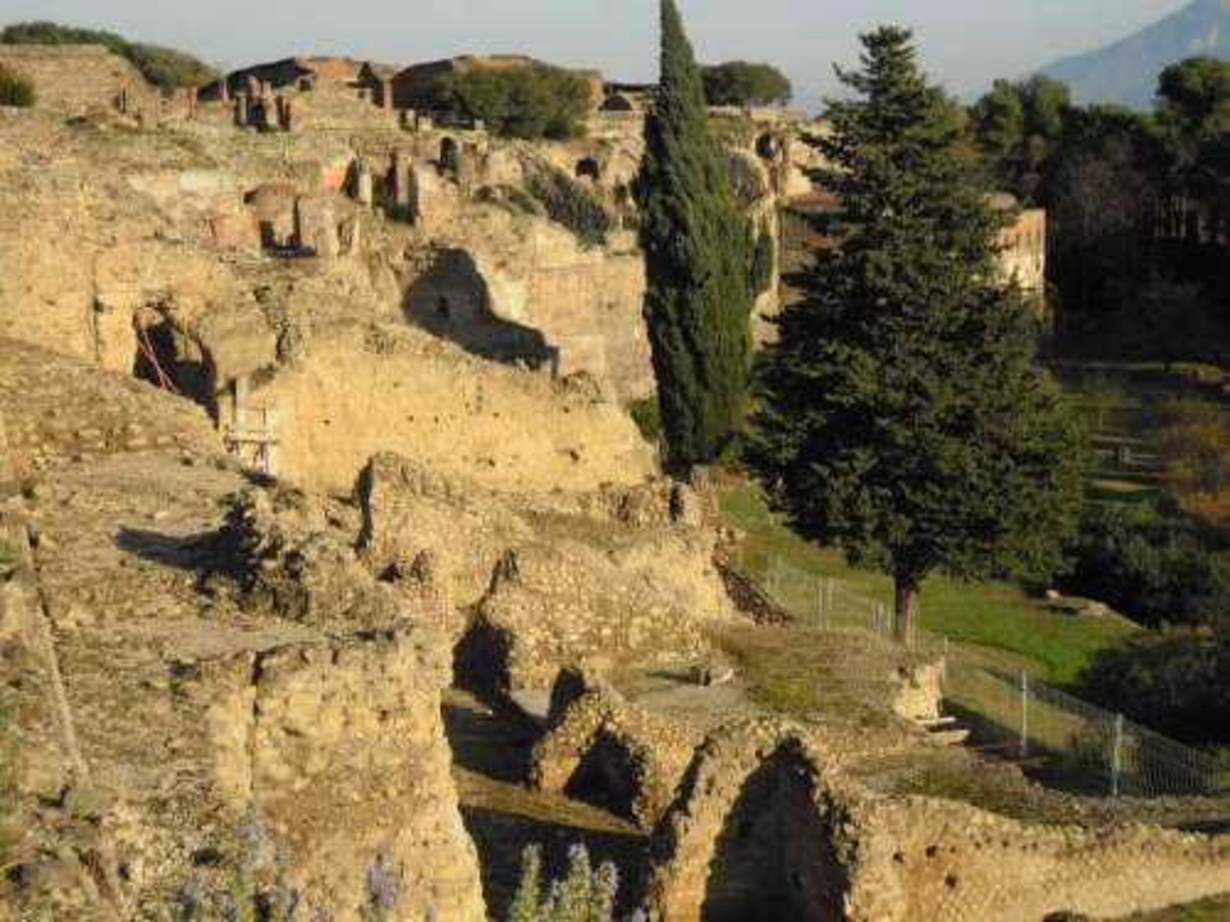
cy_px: 461
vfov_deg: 27.0
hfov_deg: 35.5
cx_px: 615
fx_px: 1919
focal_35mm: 54
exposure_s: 1/640
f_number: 3.7
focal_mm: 9.6
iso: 100
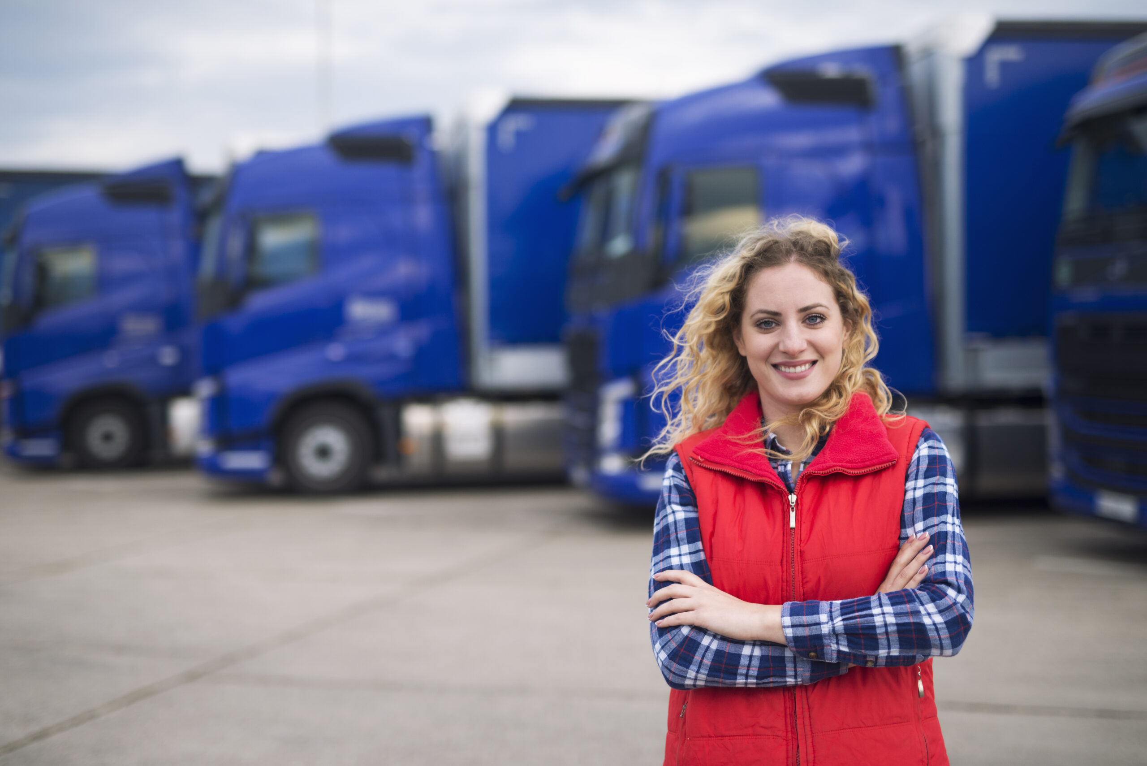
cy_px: 383
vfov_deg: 27.0
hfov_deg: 39.6
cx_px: 574
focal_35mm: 50
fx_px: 1594
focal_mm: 50
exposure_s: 1/6400
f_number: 1.8
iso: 320
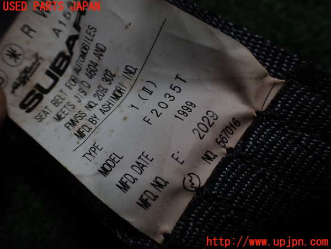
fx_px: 287
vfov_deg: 46.8
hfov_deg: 60.0
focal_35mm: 30
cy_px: 124
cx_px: 166
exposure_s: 1/125
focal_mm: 5.4
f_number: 2.3
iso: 160
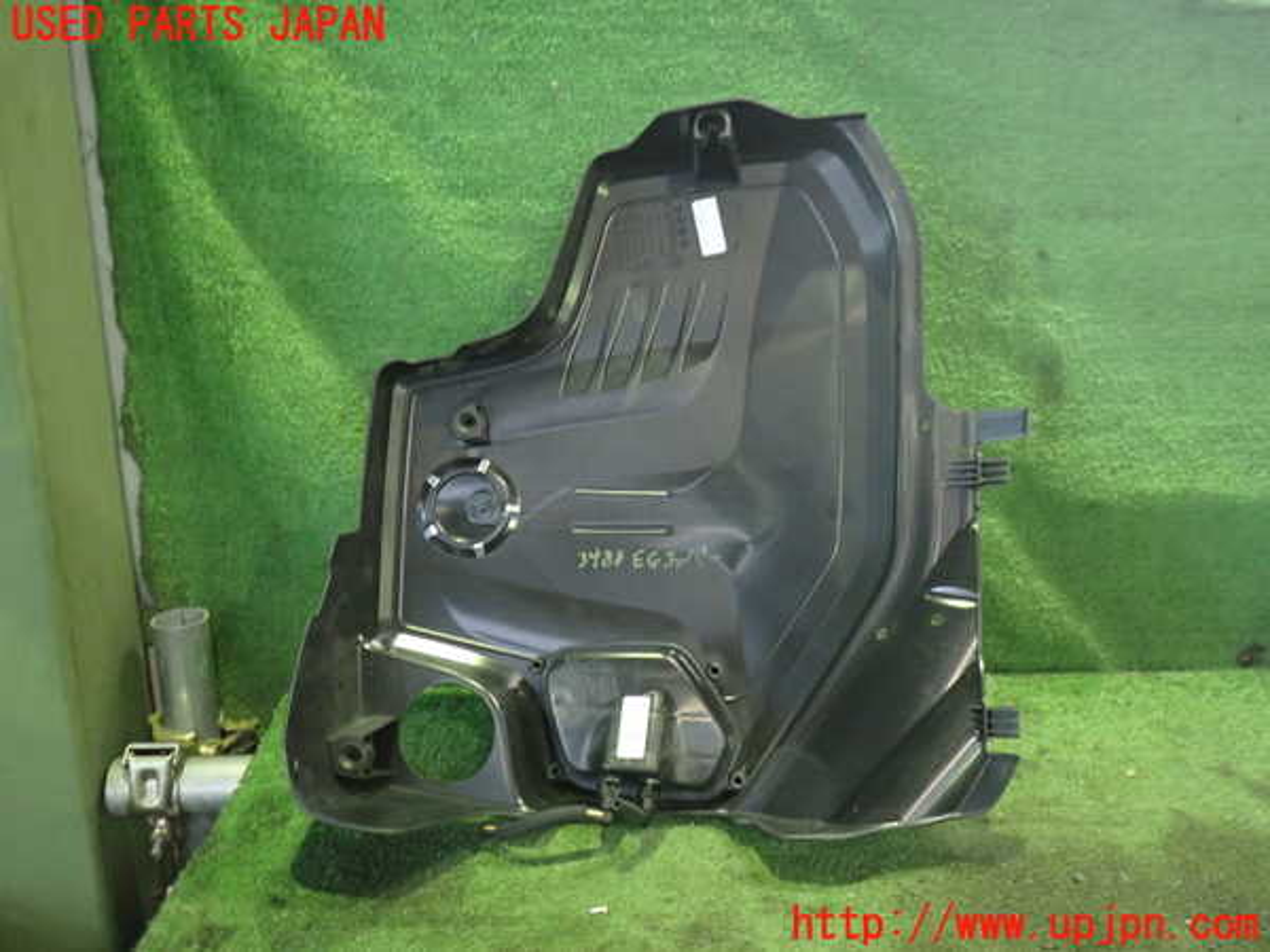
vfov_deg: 46.8
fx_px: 1101
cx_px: 635
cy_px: 476
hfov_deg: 60.0
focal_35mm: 30
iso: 800
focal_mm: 5.4
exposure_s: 1/20
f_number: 2.3
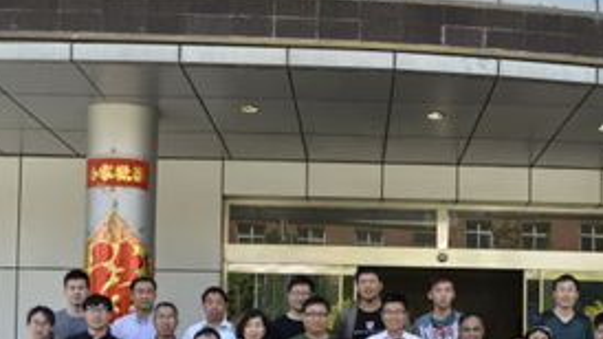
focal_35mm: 66
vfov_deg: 17.7
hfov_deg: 31.6
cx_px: 412
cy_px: 357
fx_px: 1056
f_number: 10
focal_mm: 21
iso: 400
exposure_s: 1/80
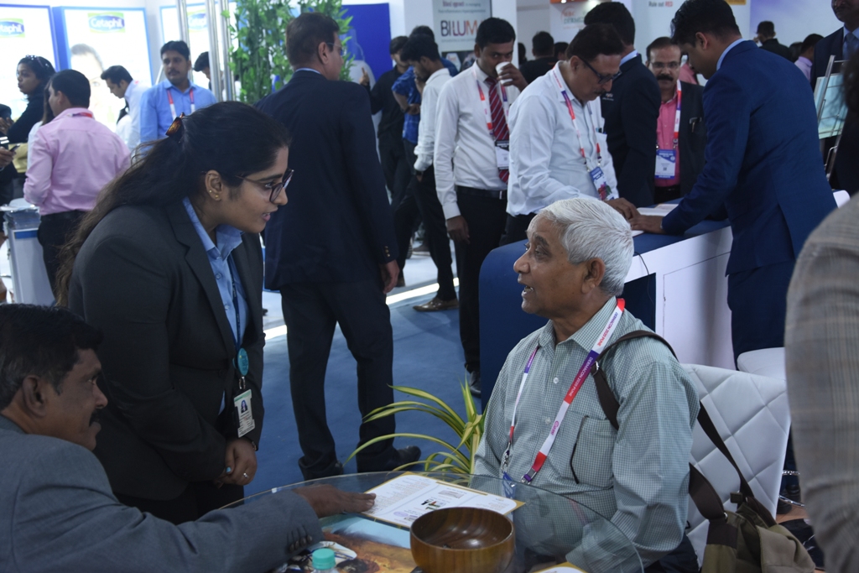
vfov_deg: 28.1
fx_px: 1145
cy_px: 286
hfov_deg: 41.1
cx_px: 430
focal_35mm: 48
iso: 800
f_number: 4.5
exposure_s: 1/100
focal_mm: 32
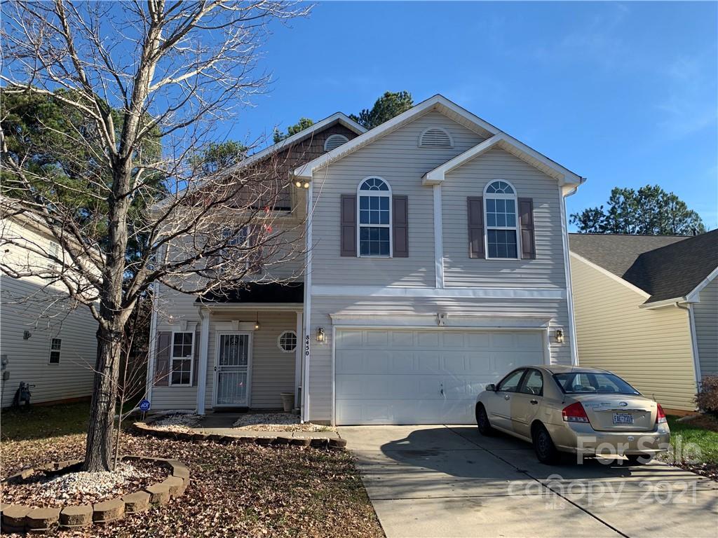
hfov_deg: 67.3
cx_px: 359
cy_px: 269
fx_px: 539
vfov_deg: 53.1
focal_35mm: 26
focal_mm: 4.25
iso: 25
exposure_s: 1/1266
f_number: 1.8
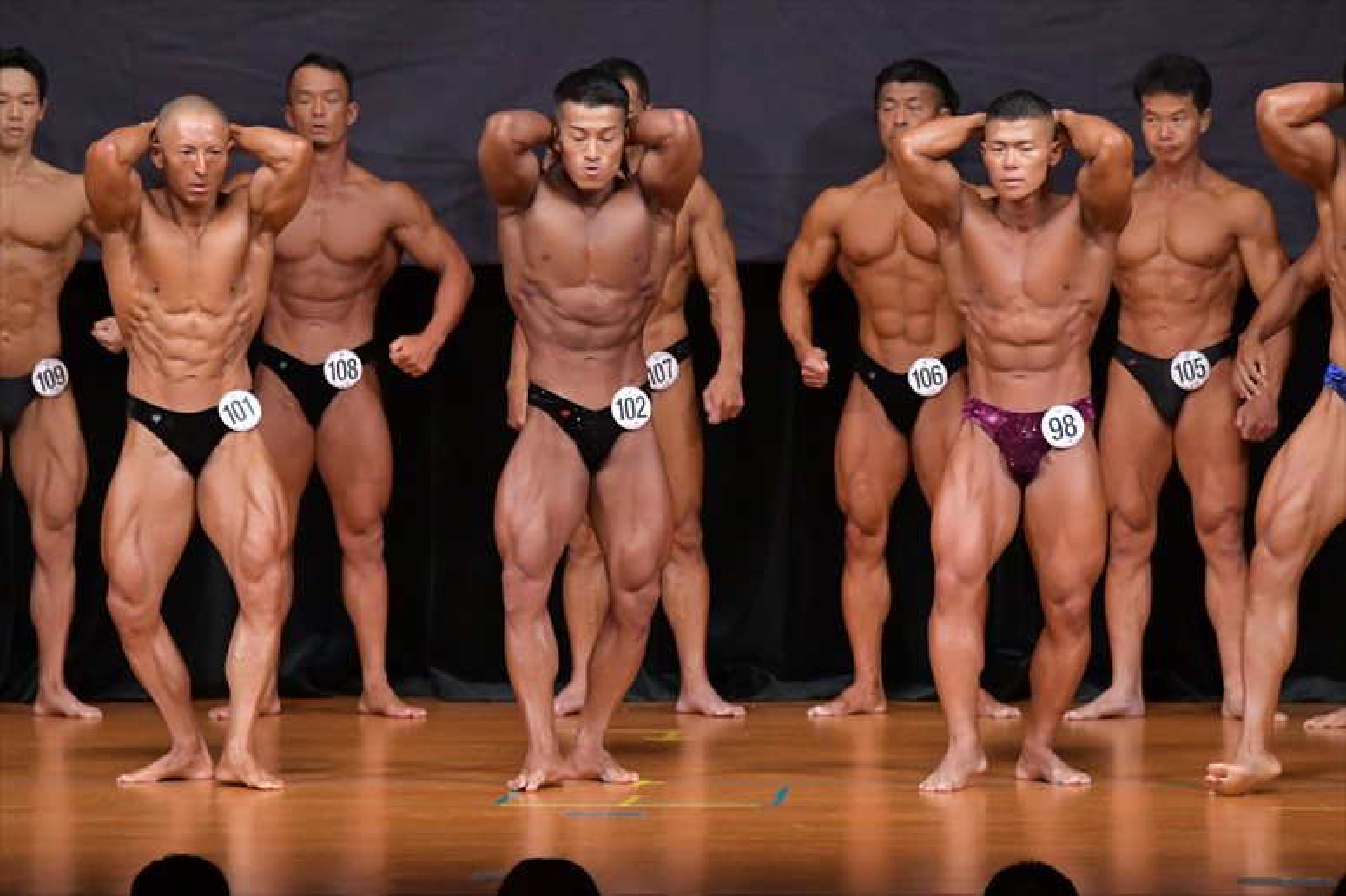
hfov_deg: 7.2
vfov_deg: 4.8
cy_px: 448
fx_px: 10651
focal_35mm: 285
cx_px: 673
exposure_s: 1/400
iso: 5000
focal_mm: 190
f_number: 5.6
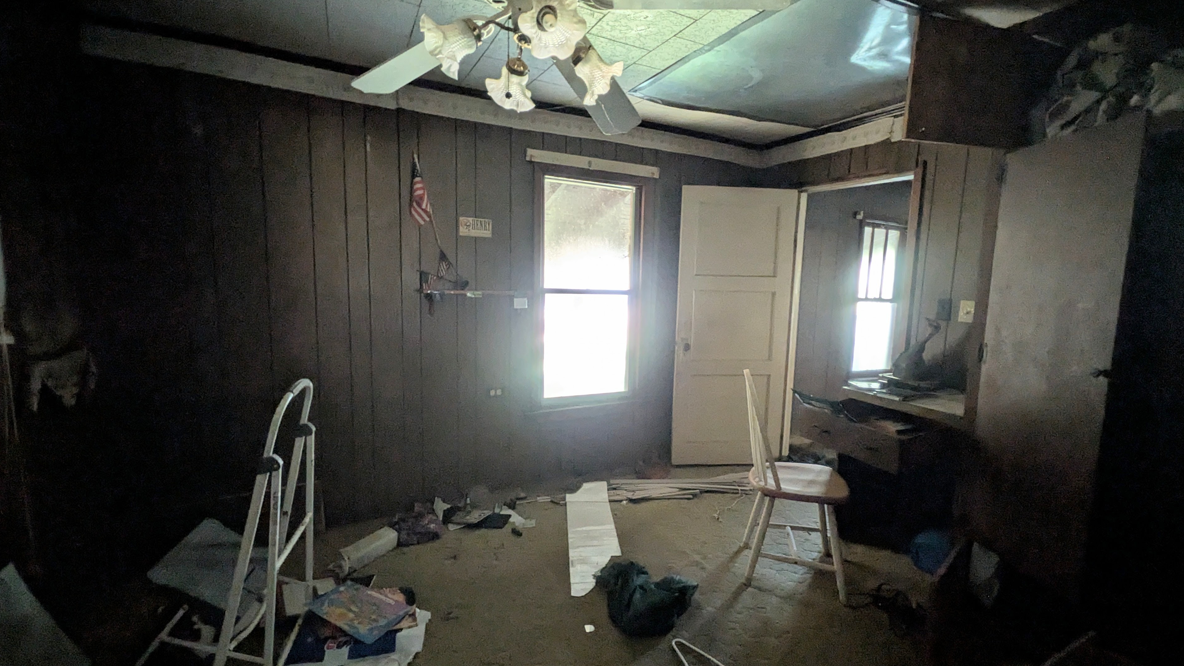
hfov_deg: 99.4
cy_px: 342
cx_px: 598
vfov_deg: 67.1
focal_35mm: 16
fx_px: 502
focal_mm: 1.85
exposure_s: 1/14.9
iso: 250
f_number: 2.2
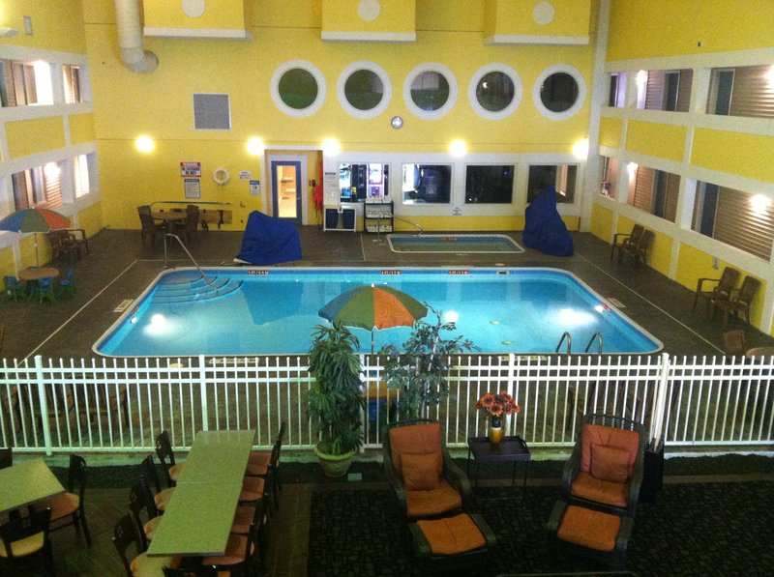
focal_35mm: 35
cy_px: 288
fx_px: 781
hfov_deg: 52.7
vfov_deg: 40.6
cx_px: 387
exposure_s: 1/15
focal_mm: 3.85
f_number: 2.8
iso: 500
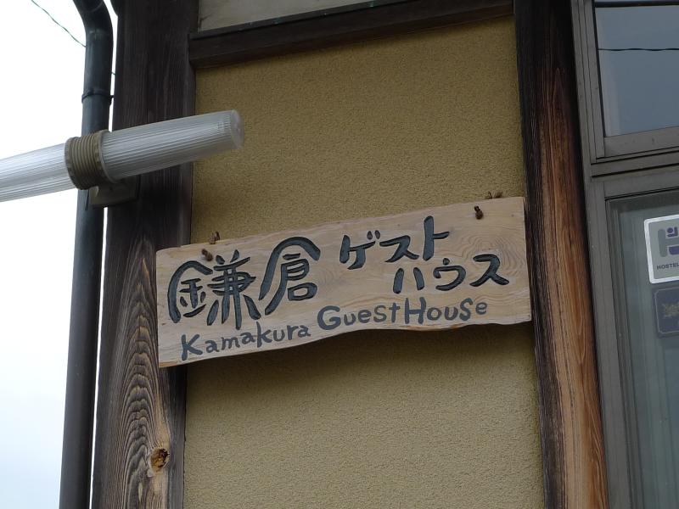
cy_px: 254
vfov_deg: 13.7
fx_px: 2118
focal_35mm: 108
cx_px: 340
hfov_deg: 18.2
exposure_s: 1/500
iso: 80
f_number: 3.5
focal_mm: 12.8
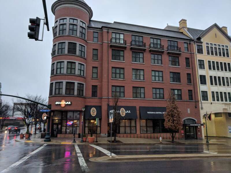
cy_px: 86
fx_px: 174
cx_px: 116
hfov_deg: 67.3
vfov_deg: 53.1
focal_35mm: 26
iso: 187
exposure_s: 1/120
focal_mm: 4.67
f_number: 2
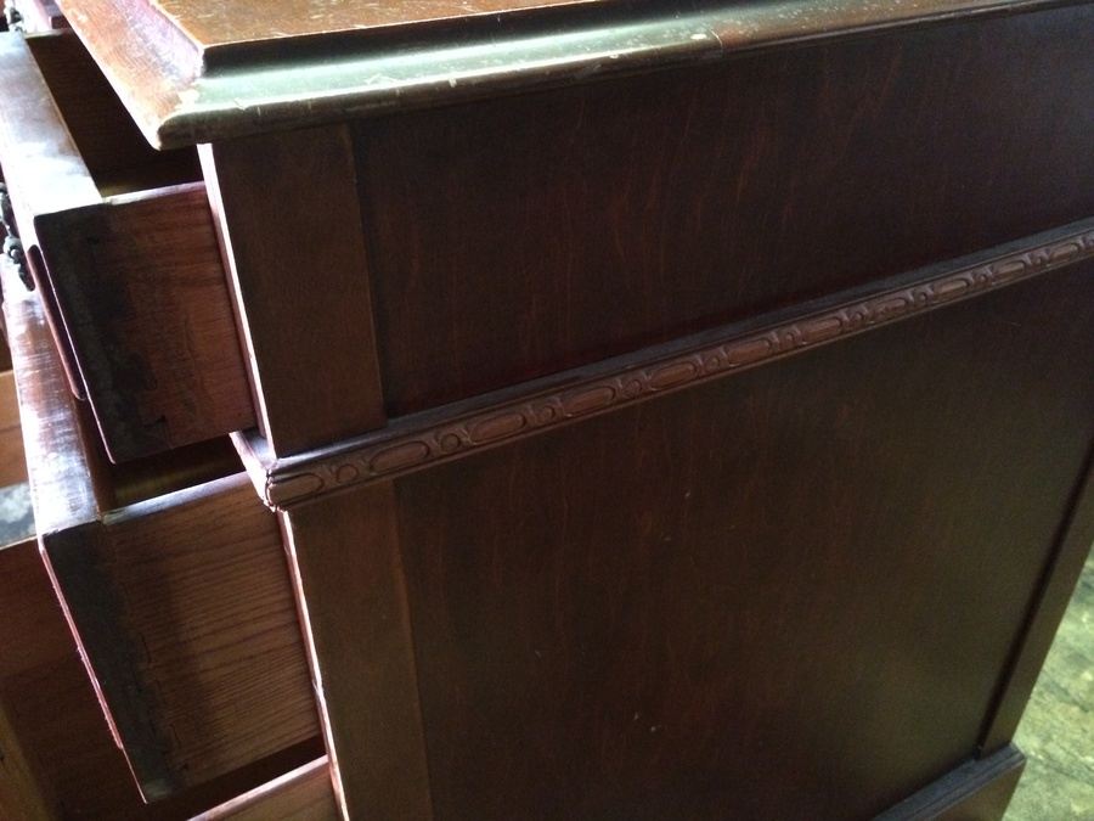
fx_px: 948
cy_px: 410
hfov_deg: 60.0
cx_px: 547
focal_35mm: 30
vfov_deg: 46.8
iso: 640
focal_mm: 4.12
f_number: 2.2
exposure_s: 1/15
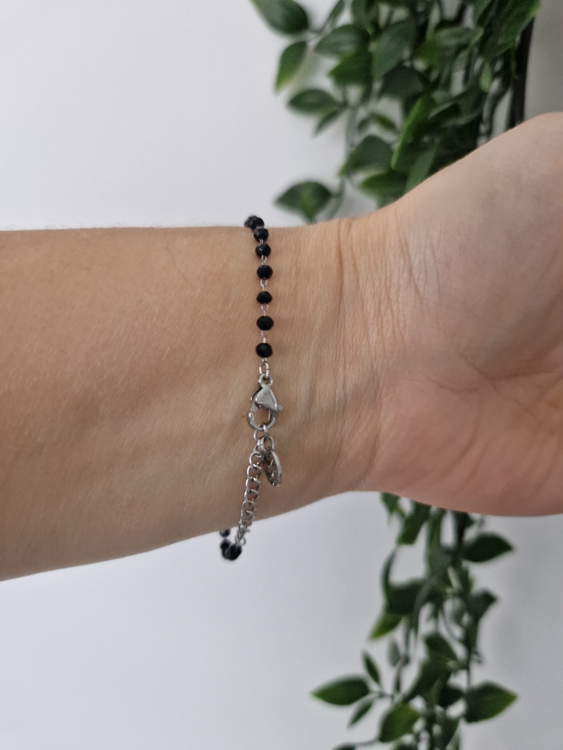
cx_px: 282
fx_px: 499
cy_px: 375
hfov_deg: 58.9
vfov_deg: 73.9
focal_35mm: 23
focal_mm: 5.4
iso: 800
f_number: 1.8
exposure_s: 1/50
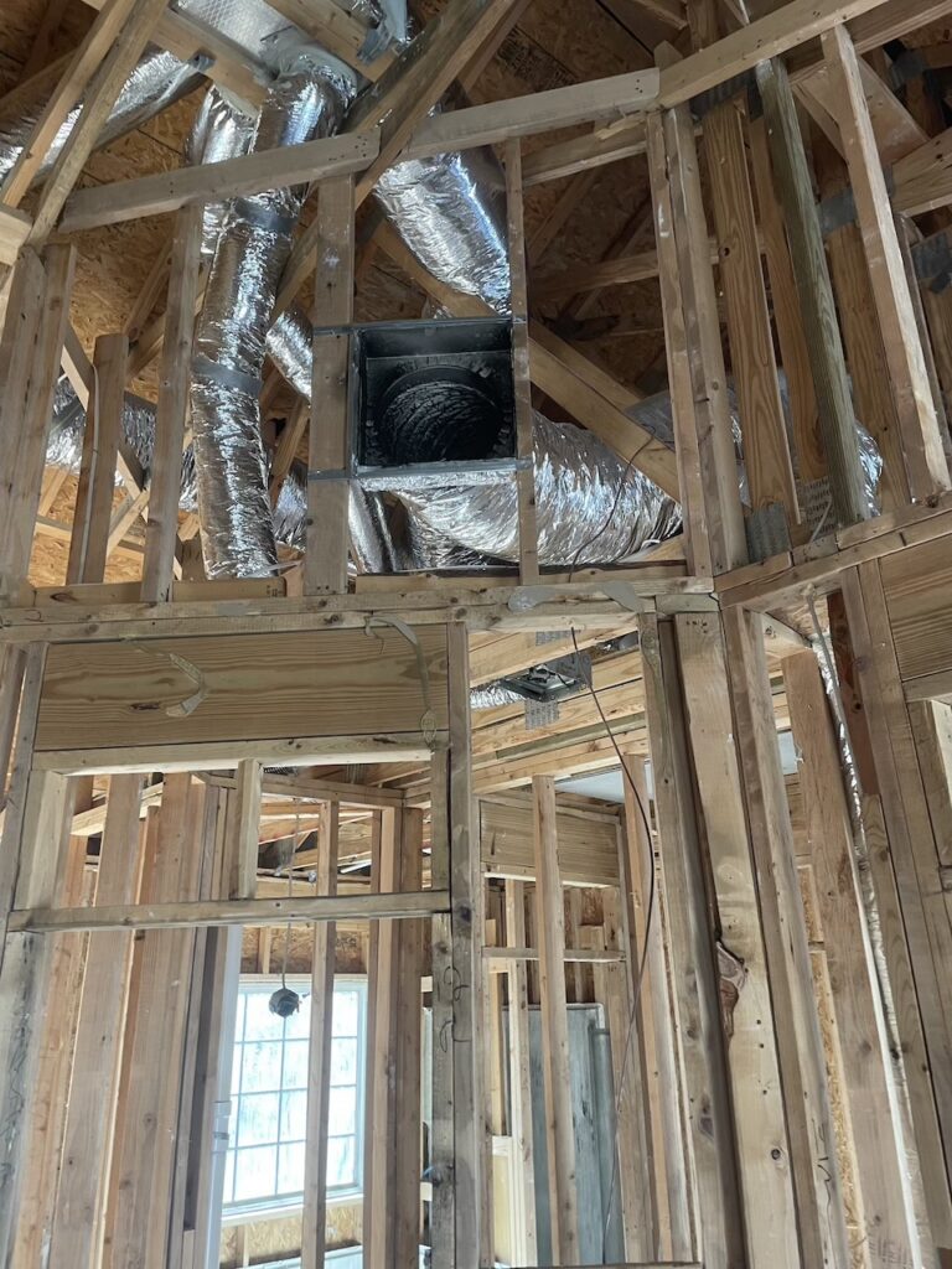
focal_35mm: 26
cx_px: 476
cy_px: 634
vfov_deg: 67.3
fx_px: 953
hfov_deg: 53.1
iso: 125
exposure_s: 1/73
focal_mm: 4.2
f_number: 1.6
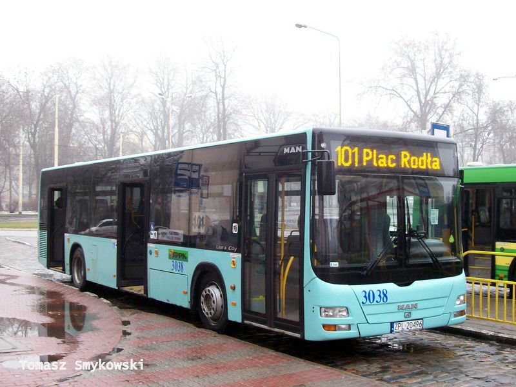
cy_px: 194
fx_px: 671
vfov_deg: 32.2
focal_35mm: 45
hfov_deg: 42.1
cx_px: 258
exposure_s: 1/42
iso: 97
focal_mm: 7.6
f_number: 3
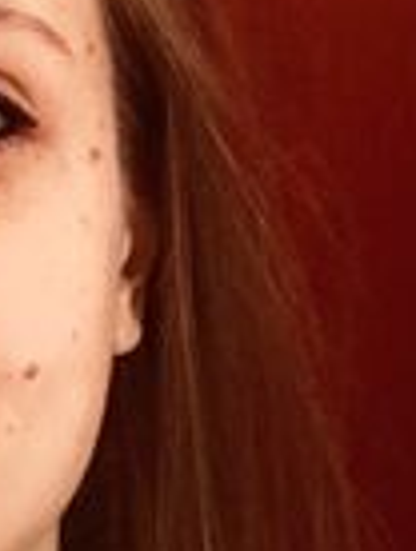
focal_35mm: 139
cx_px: -180
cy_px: 495
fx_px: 2220
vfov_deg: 14.0
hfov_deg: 10.4
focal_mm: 2.87
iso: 250
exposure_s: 1/25
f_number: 2.2
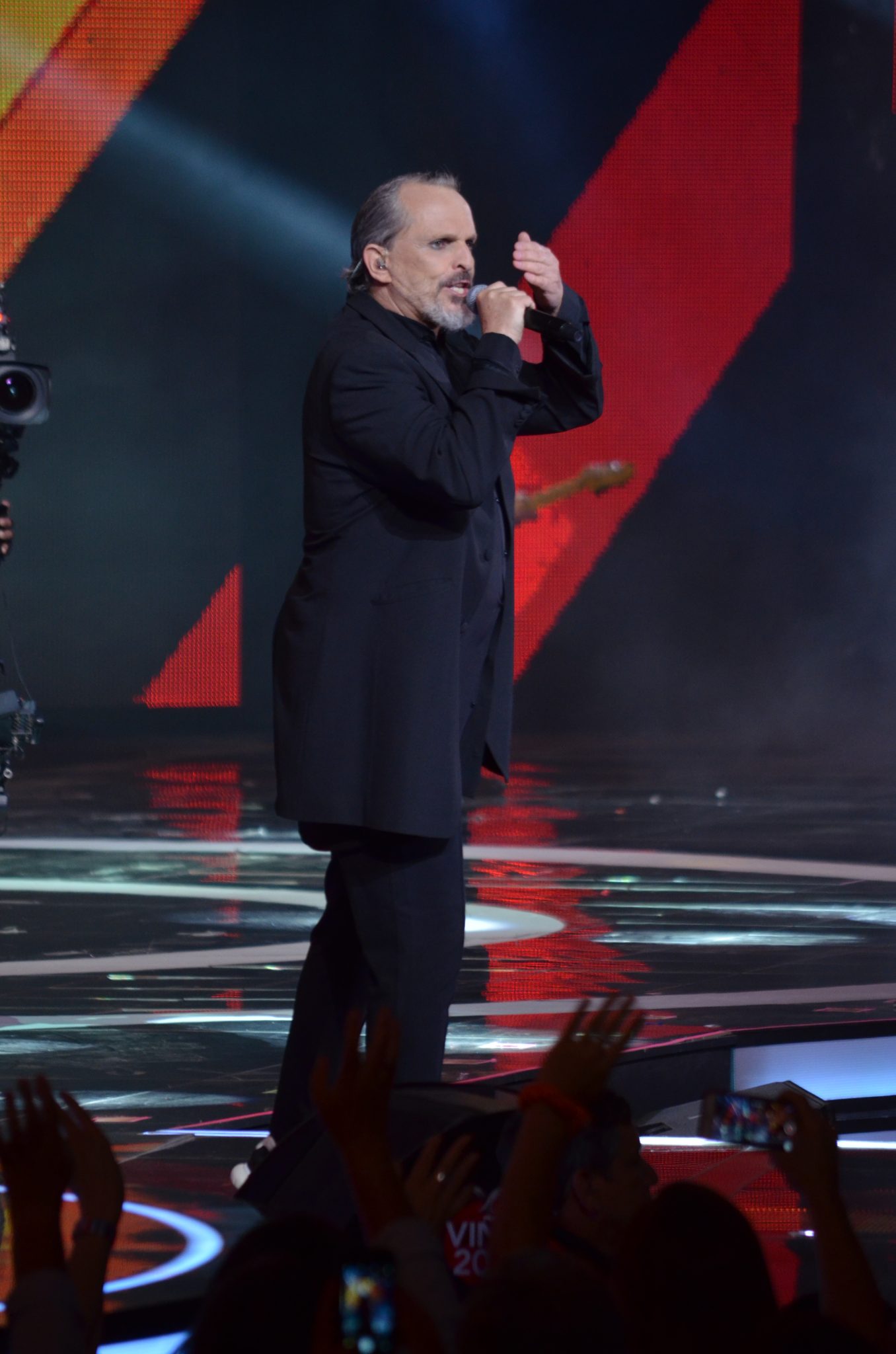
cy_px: 677
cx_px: 448
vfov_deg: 6.9
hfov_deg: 4.6
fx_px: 11253
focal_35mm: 300
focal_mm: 200
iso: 1000
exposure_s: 1/160
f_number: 5.6
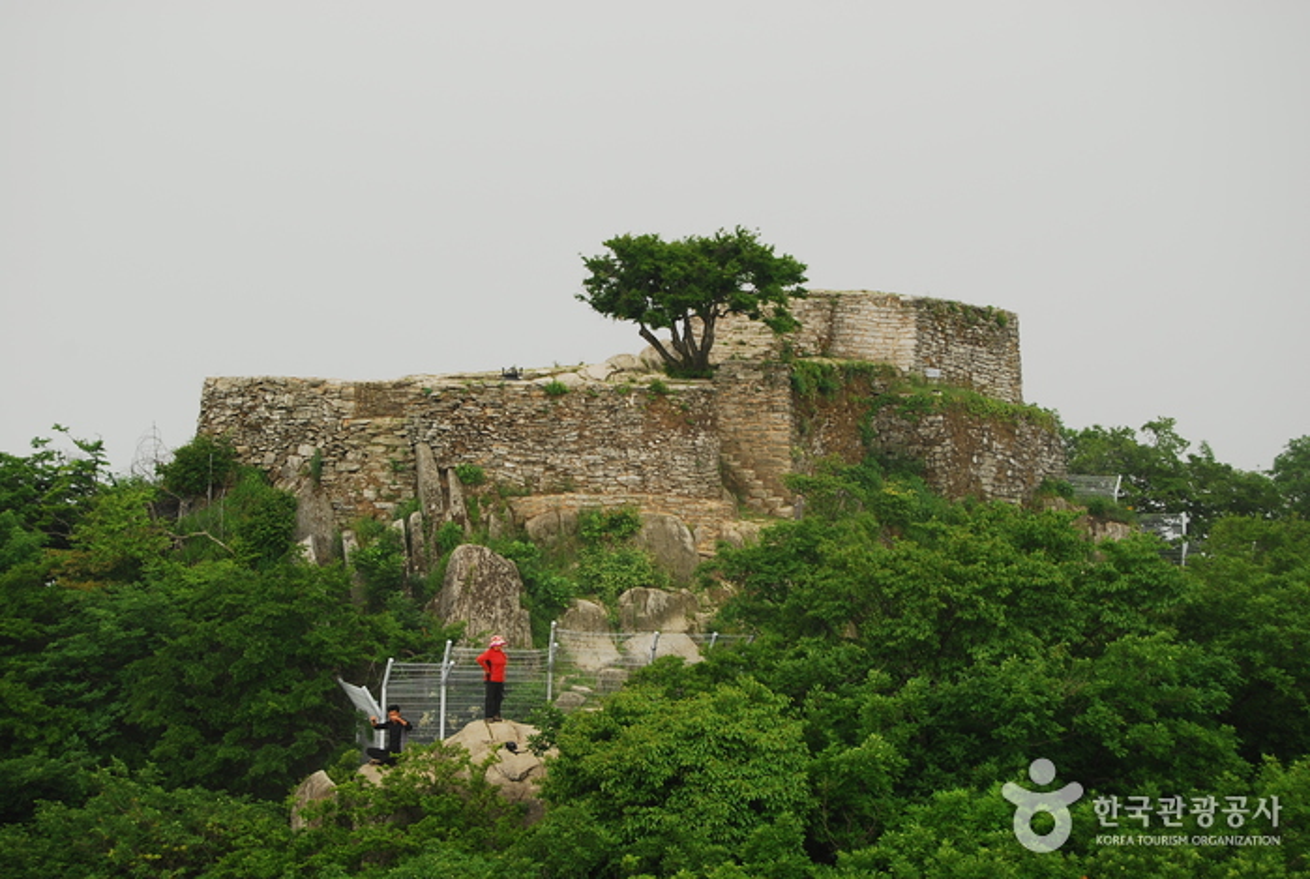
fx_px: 2734
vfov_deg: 18.3
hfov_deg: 26.9
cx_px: 655
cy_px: 440
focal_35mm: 75
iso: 100
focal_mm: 50
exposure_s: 1/80
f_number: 7.1
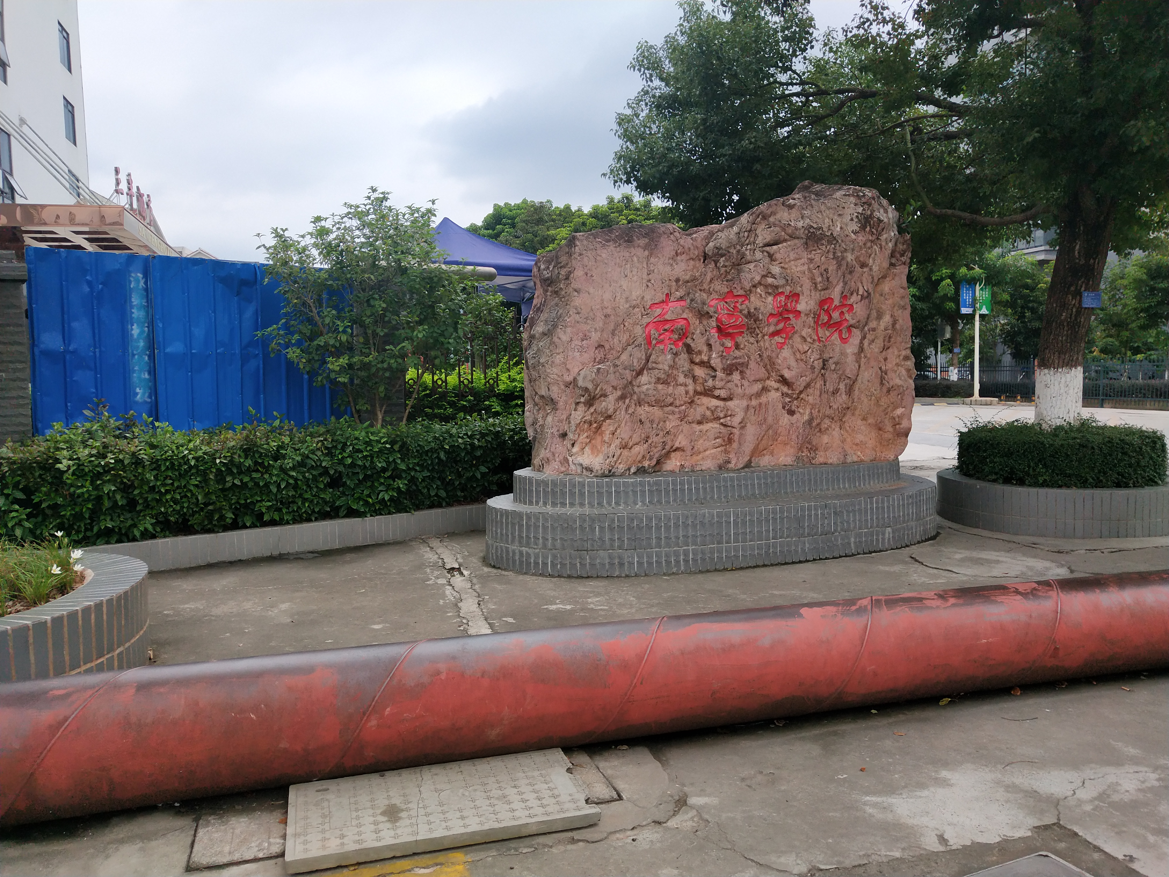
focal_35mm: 30
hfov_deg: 60.0
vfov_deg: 46.8
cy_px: 438
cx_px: 584
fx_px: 1013
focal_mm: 3.95
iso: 139
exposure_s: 1/2180
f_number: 1.8
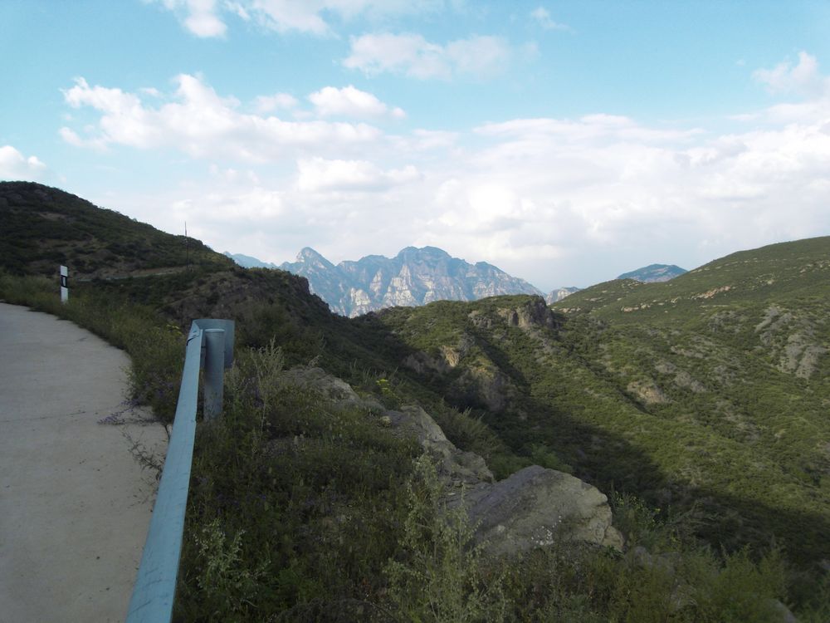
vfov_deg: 56.8
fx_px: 575
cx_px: 415
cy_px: 312
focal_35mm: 24
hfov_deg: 71.6
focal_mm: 4.3
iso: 80
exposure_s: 1/160
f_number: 7.3
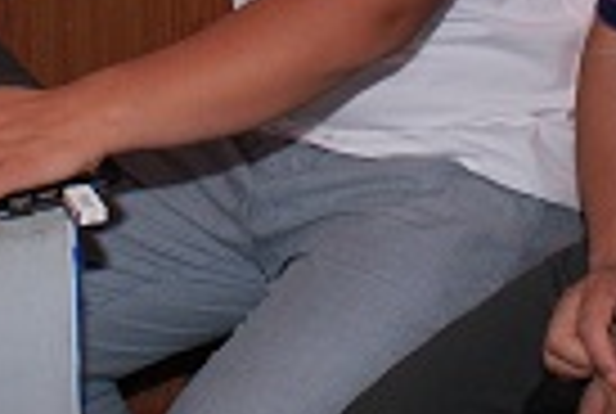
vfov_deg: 12.3
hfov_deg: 19.4
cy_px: -268
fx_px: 1801
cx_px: 360
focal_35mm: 105
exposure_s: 1/60
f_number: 5.6
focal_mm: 20
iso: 400
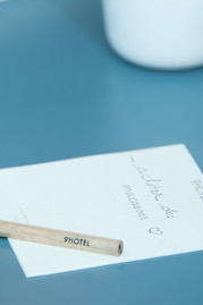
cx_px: 172
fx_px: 2735
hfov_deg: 4.2
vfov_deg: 6.4
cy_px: -2
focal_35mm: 323
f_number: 5
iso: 320
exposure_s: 1/160
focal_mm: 145
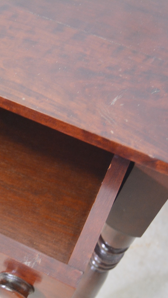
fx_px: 562
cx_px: -27
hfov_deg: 16.4
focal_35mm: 71
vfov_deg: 29.7
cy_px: 149
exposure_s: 1/30
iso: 1100
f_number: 4.2
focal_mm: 30
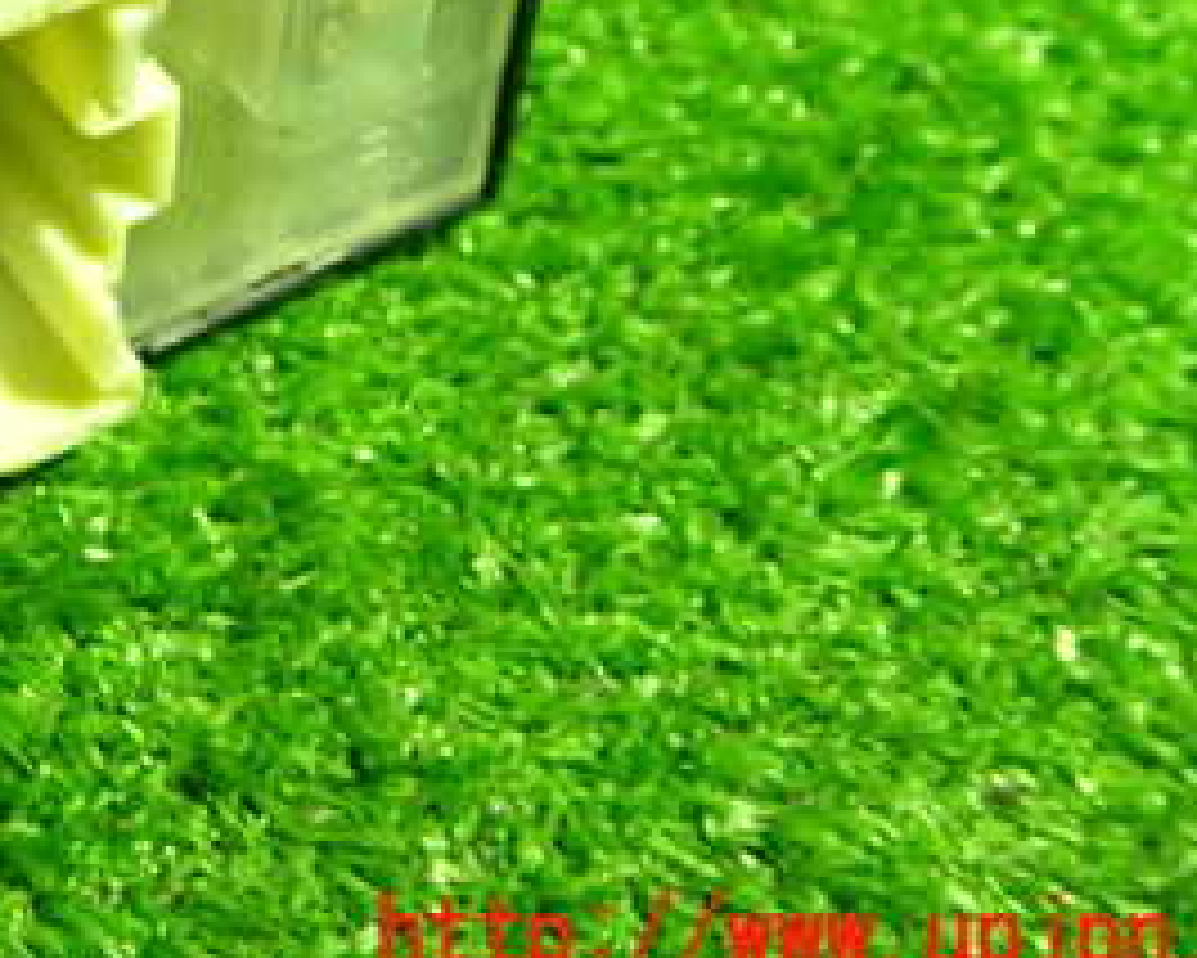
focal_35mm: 66
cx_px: 45
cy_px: -18
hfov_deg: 27.3
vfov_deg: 22.2
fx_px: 2339
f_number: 2.3
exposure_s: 1/30
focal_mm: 5.4
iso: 400
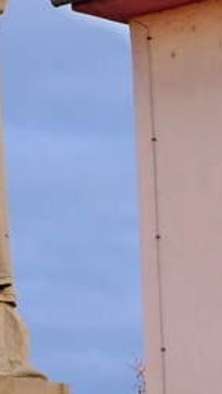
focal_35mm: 276
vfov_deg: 7.8
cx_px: -105
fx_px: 2887
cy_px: 58
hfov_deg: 4.4
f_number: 4
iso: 100
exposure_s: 1/125
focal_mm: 18.7
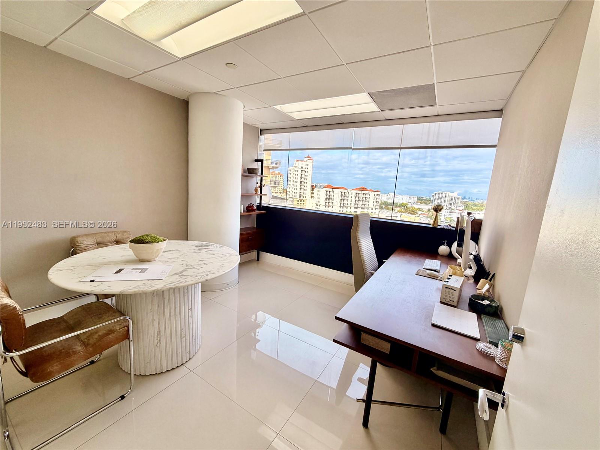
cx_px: 300
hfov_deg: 102.1
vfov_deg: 85.7
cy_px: 225
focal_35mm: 14
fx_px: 243
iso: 50
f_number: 2.2
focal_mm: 2.22
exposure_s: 1/182
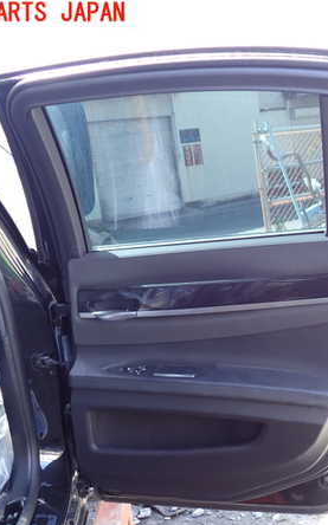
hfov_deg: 29.1
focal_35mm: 43
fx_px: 616
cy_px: 265
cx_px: 265
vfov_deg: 46.2
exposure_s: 1/60
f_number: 2.3
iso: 100
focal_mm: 5.4
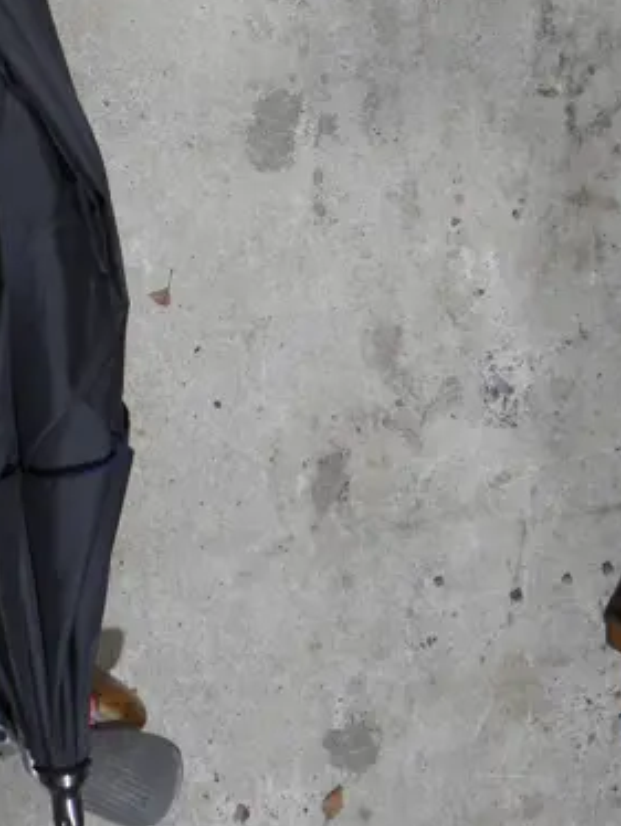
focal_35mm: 104
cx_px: -109
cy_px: -190
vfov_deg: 17.9
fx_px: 2485
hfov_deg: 13.9
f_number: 4.1
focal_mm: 19
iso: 200
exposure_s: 1/60
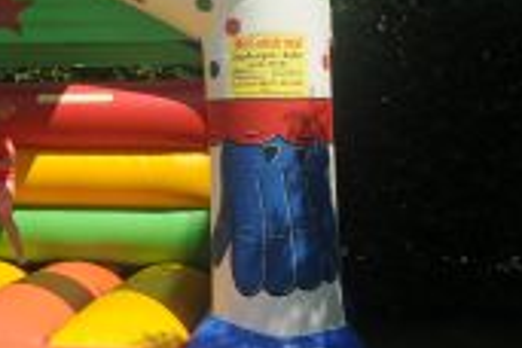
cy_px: -18
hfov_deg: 26.0
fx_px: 1080
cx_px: 21
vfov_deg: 17.8
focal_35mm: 74
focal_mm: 17
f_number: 7.1
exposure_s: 1/500
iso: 200
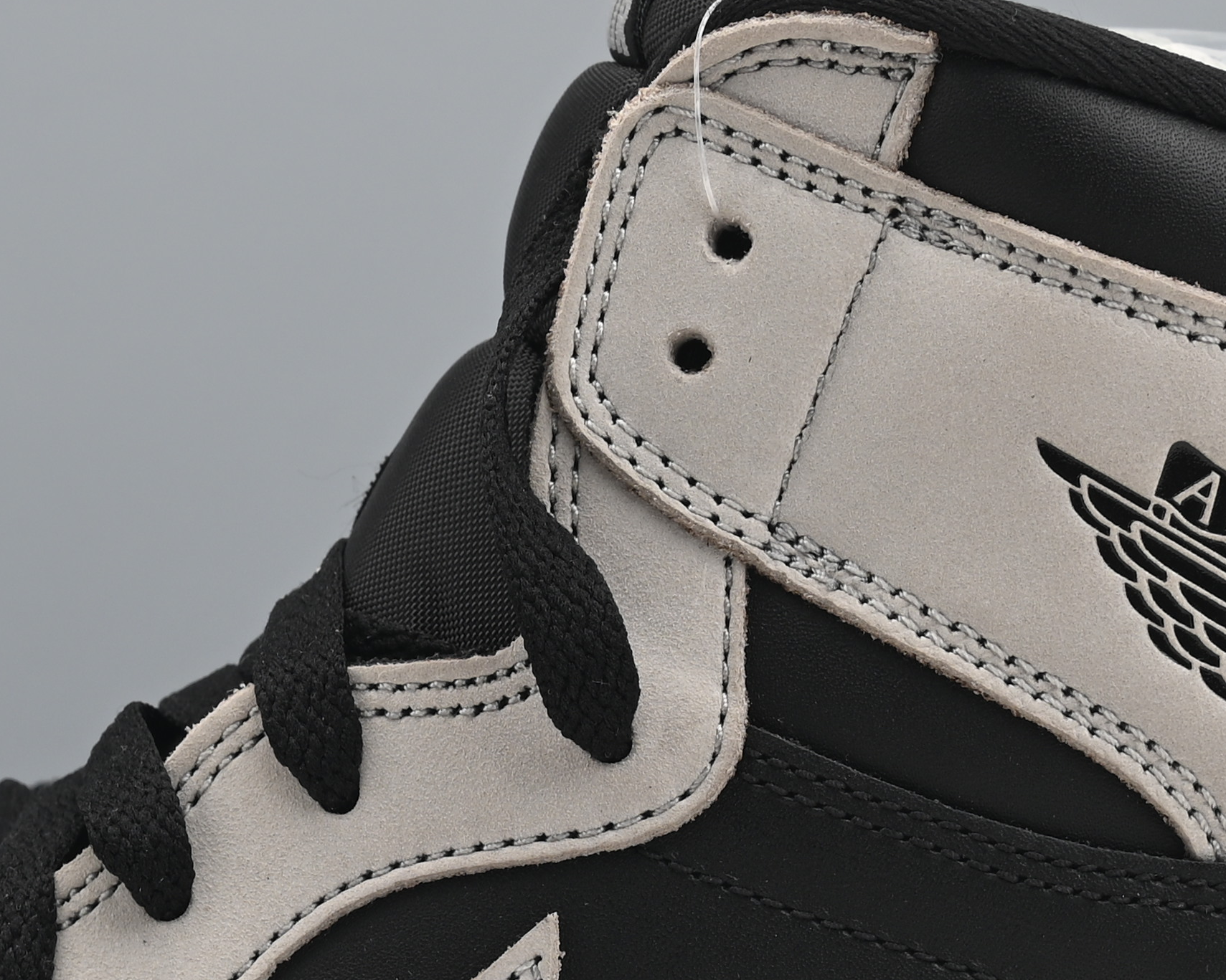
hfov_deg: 12.7
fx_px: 5515
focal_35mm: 152
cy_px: 801
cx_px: 397
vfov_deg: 10.1
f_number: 11
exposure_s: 1/200
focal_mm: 46
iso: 100
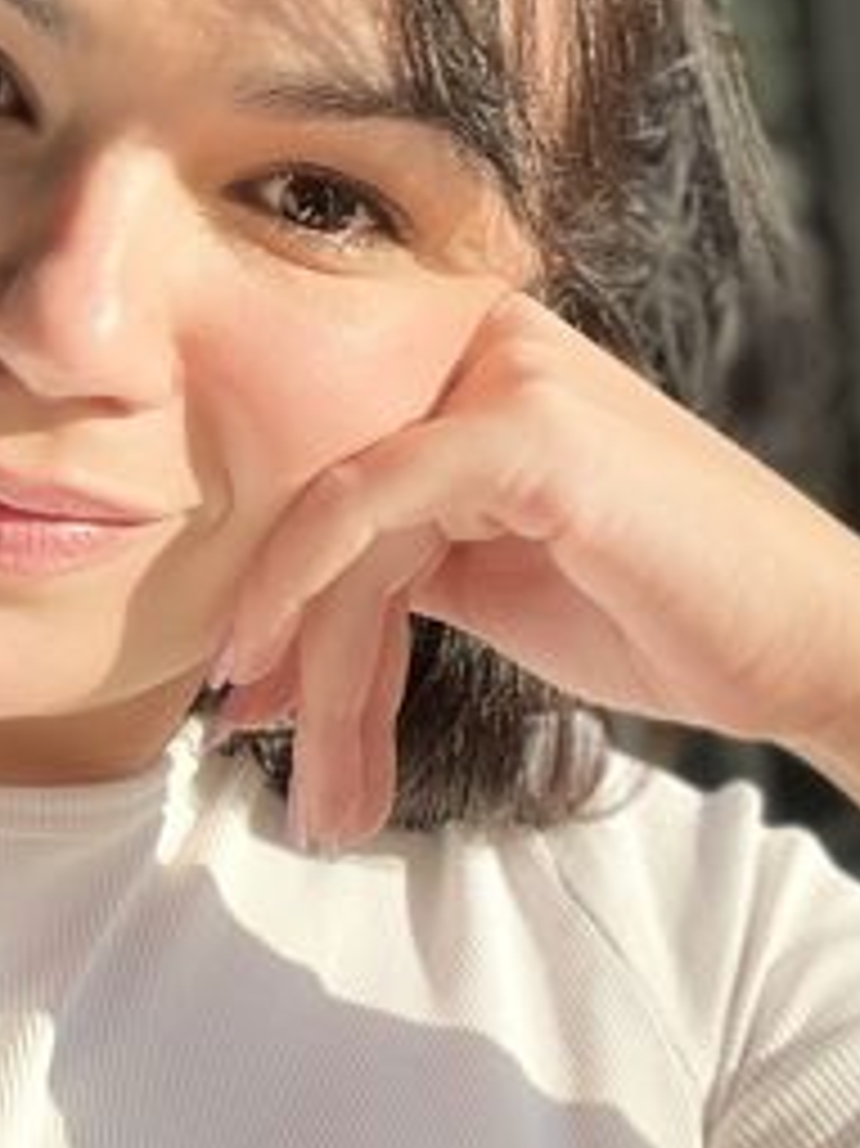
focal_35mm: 69
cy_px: 421
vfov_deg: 28.1
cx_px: 72
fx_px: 2288
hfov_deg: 20.8
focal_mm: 2.71
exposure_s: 1/263
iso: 32
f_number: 2.2
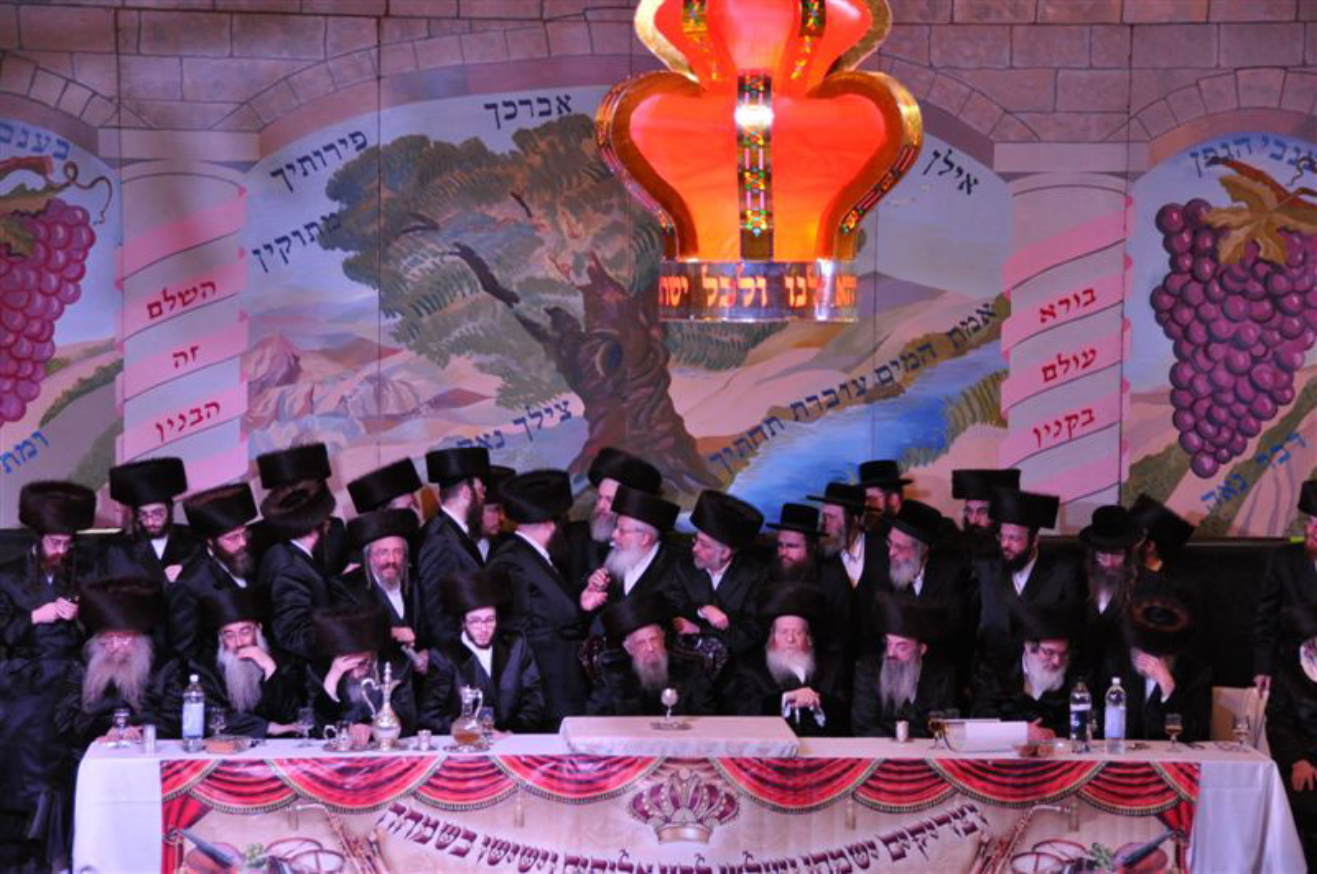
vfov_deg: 14.0
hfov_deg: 20.9
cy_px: 437
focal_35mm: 98
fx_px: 3562
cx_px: 658
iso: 1600
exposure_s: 1/50
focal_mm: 65
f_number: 5
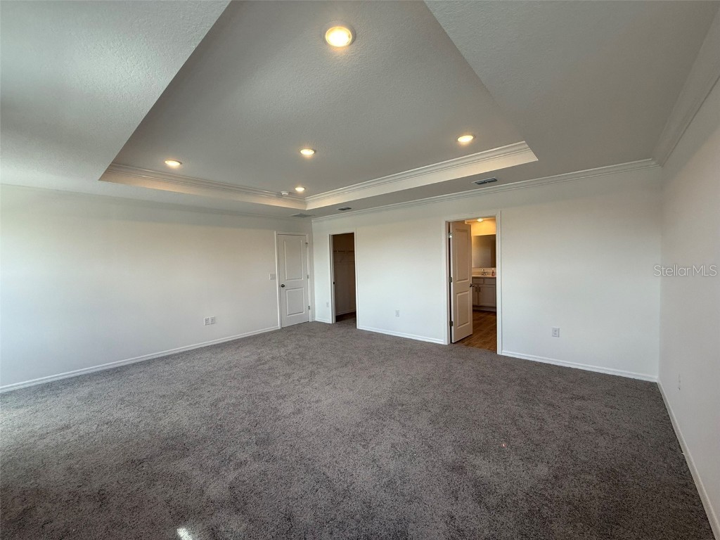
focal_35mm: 14
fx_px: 291
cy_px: 270
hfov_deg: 102.1
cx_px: 360
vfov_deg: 85.7
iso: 125
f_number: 2.2
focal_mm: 2.22
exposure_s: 1/120
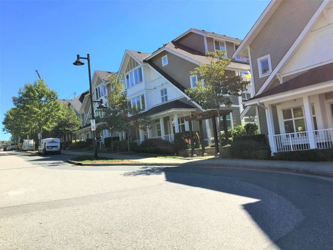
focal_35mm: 29
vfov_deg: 48.2
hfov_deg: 61.7
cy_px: 125
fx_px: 279
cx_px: 166
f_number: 2.2
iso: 25
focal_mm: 4.15
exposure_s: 1/739
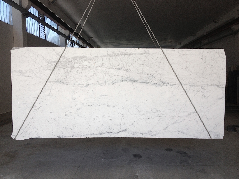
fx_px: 242
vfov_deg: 40.7
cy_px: 90
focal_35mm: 35
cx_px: 120
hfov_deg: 52.6
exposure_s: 1/297
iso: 50
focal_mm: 4.28
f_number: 2.4
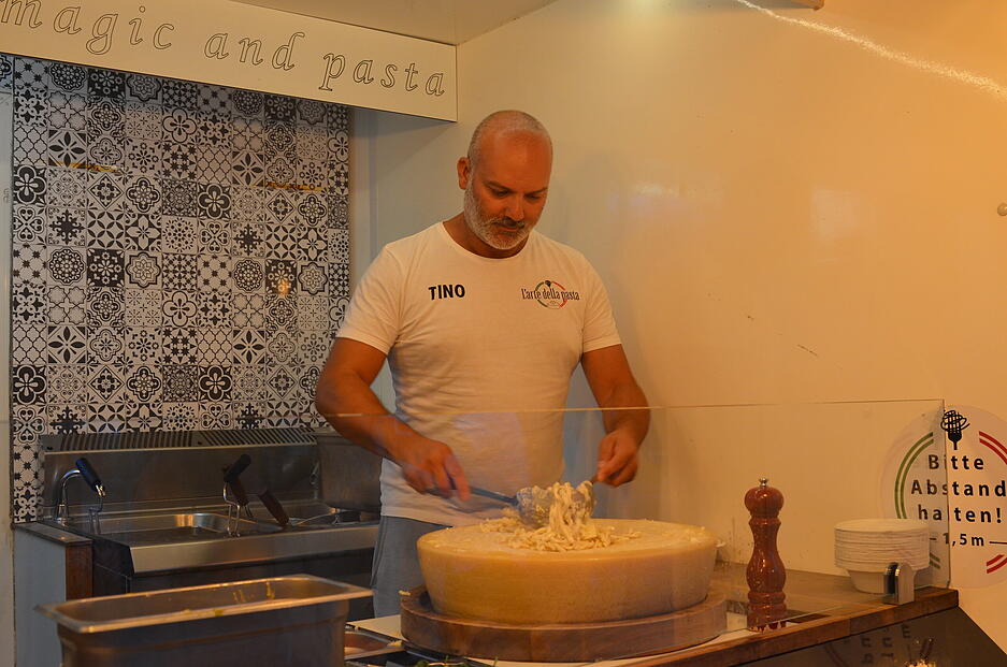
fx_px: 1131
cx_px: 504
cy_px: 334
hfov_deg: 48.0
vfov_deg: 32.9
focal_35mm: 40
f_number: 4
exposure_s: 1/50
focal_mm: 27
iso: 800
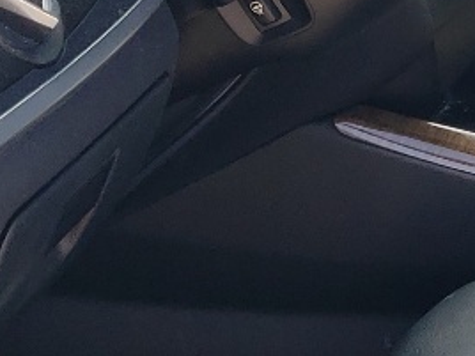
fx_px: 2127
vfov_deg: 9.6
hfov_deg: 12.0
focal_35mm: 155
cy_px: 115
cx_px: 776
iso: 50
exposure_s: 1/357
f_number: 1.5
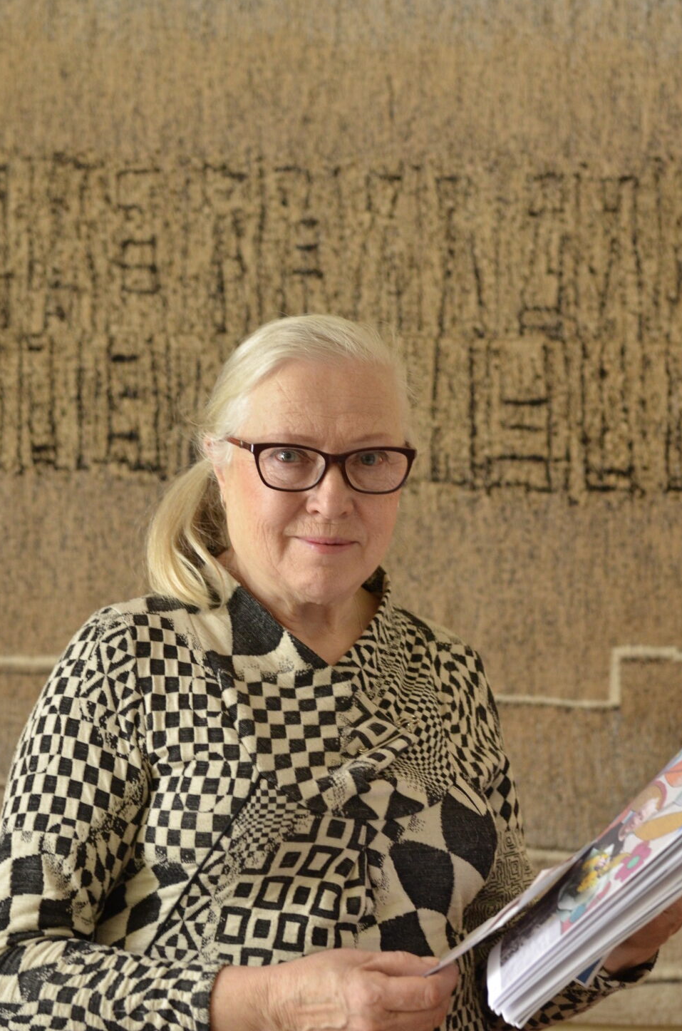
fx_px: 2684
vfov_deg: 21.7
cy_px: 599
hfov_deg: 14.5
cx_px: 356
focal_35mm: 94
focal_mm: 50
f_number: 3.2
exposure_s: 1/60
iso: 1000
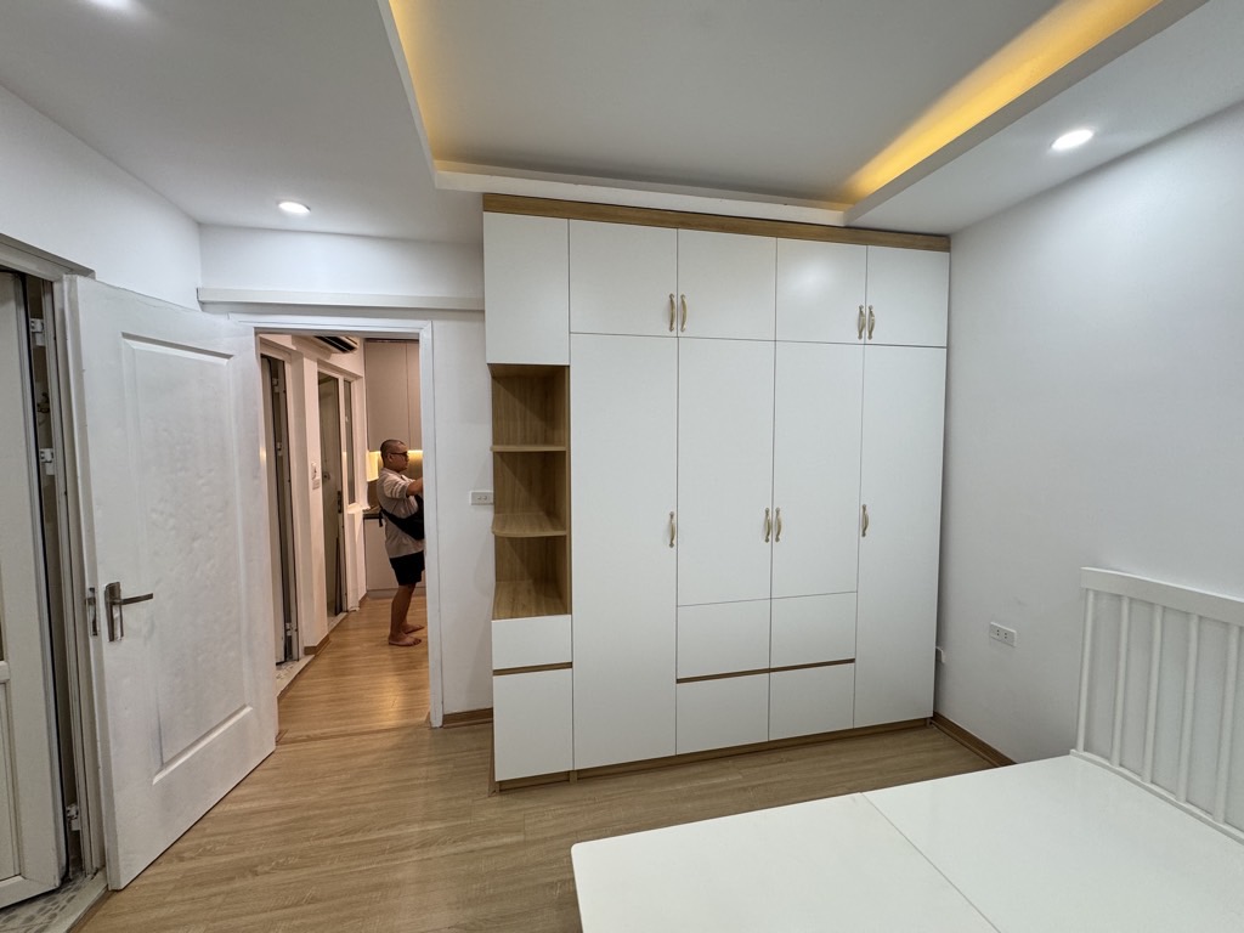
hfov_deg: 102.1
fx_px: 503
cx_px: 622
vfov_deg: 85.7
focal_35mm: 14
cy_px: 466
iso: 125
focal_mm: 2.22
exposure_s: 1/100
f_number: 2.2
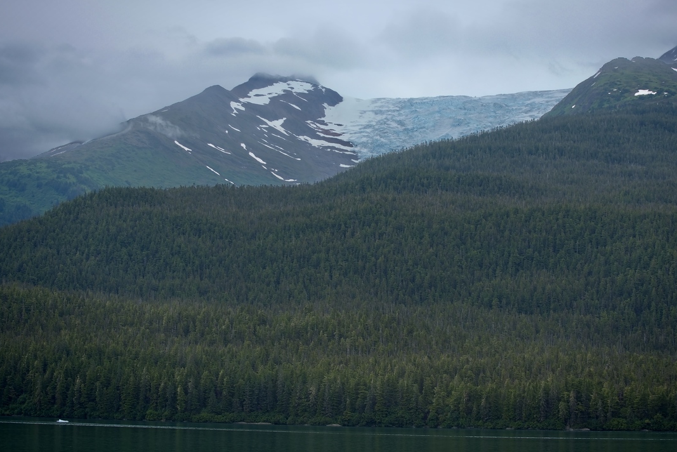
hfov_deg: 24.2
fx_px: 1580
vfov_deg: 16.3
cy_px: 196
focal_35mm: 84
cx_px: 369
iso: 100
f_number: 9
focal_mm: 70
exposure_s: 1/250
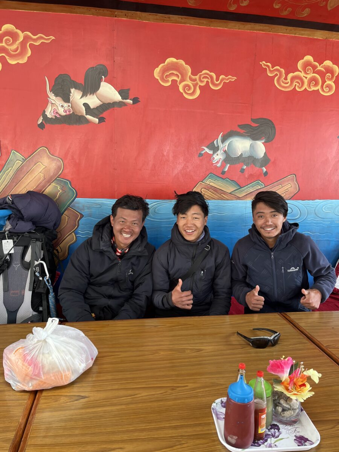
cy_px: 226
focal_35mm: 26
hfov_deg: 53.1
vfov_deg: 67.3
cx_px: 170
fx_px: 339
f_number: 1.6
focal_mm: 5.1
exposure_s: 1/105
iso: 125
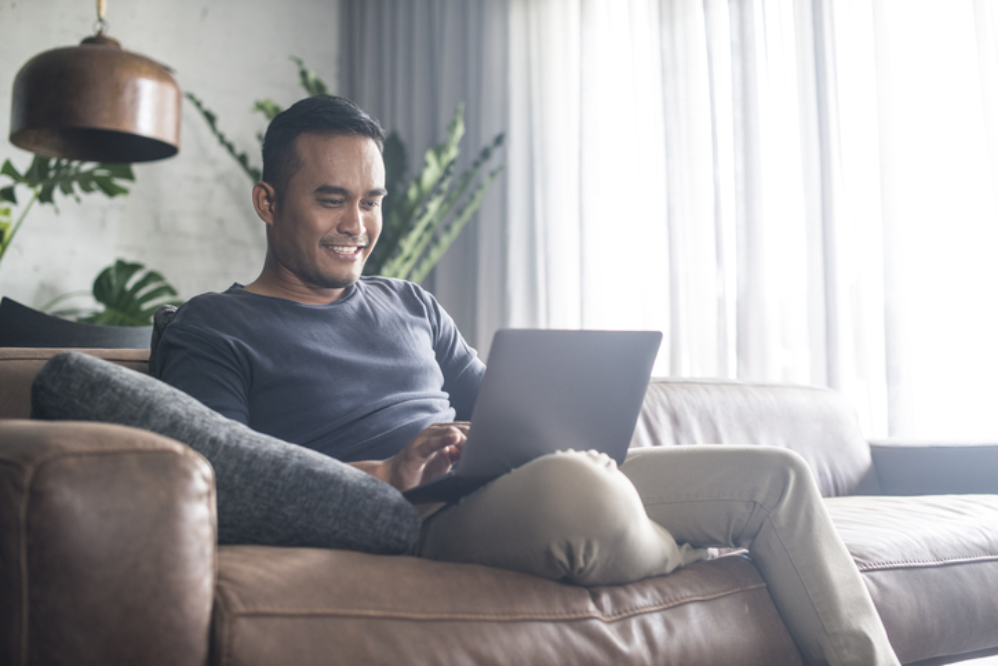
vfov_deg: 27.0
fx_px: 1386
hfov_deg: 39.6
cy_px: 333
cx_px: 499
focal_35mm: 50
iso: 250
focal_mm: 50
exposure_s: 1/80
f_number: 2.5
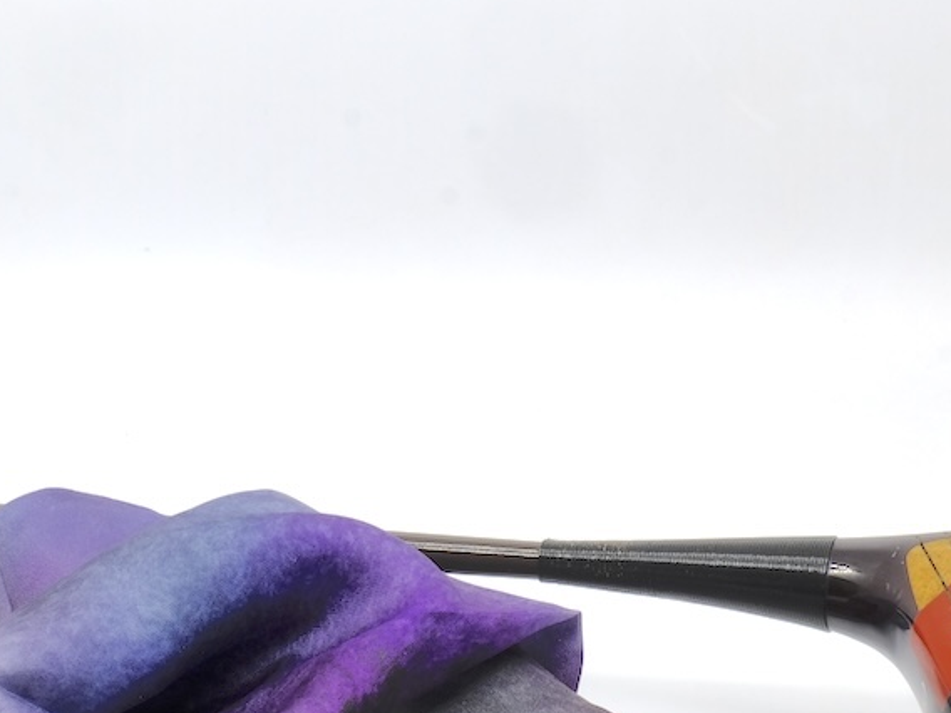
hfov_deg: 12.1
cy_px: 580
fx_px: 4478
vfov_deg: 9.1
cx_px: 182
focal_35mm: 163
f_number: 20
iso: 400
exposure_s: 1/7
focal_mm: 49.4
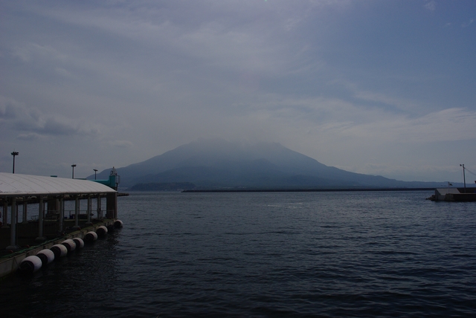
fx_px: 397
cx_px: 238
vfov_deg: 43.7
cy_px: 159
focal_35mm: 30
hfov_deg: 61.9
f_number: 7.1
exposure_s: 1/800
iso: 200
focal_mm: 20
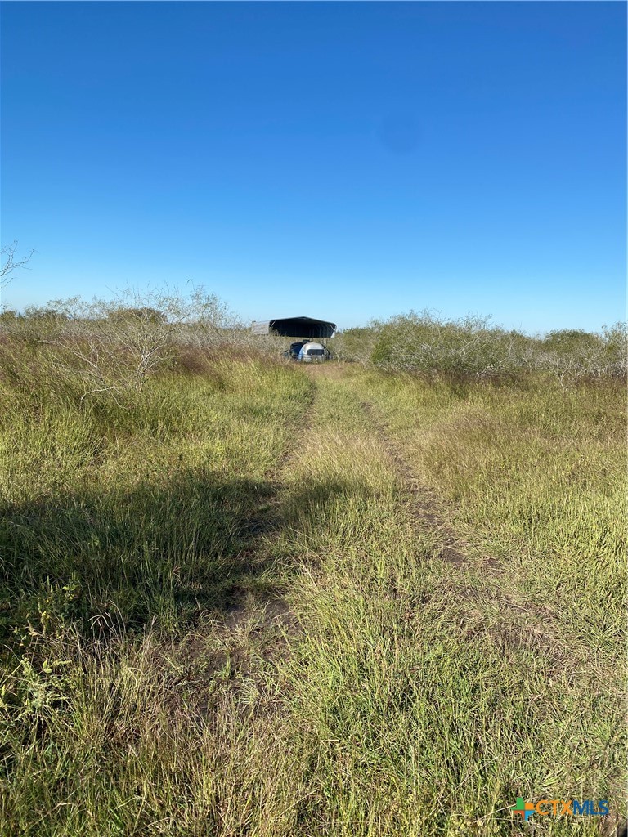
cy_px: 418
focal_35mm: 26
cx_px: 314
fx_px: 629
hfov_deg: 53.1
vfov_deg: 67.3
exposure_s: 1/2890
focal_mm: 4.25
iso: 32
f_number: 1.8
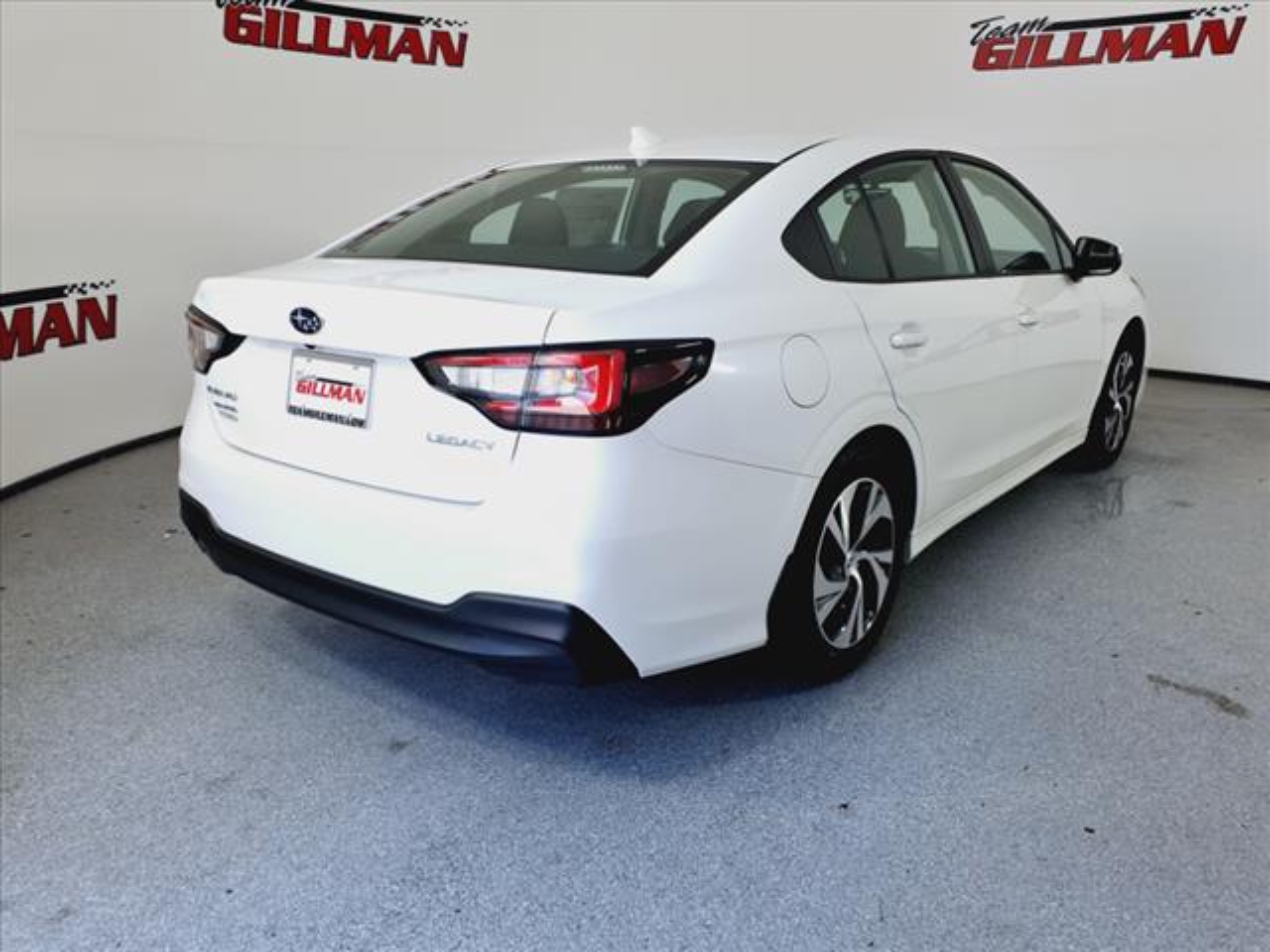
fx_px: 991
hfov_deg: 65.3
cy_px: 476
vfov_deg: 51.4
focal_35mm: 27
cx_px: 635
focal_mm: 3.58
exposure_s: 1/323
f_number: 1.9
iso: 40
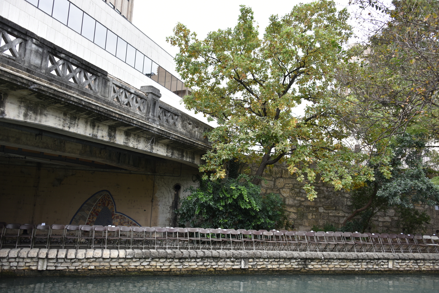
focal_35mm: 28
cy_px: 146
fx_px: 341
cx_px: 220
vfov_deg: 46.4
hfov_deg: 65.5
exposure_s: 1/100
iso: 100
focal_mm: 28
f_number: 5
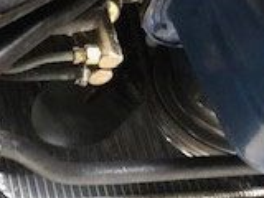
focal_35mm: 112
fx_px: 854
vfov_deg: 13.2
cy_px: 66
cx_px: -186
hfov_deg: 15.5
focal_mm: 3.99
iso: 125
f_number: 1.8
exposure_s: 1/4
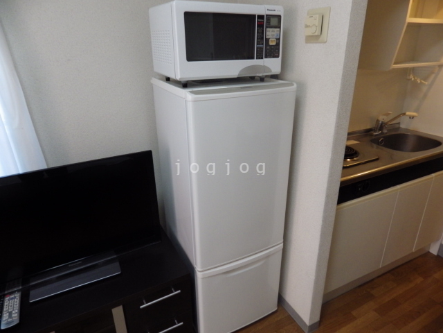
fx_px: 282
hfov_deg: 76.4
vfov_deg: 61.1
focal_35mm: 22
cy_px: 166
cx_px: 222
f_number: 3.1
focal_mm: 4
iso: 320
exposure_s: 1/45
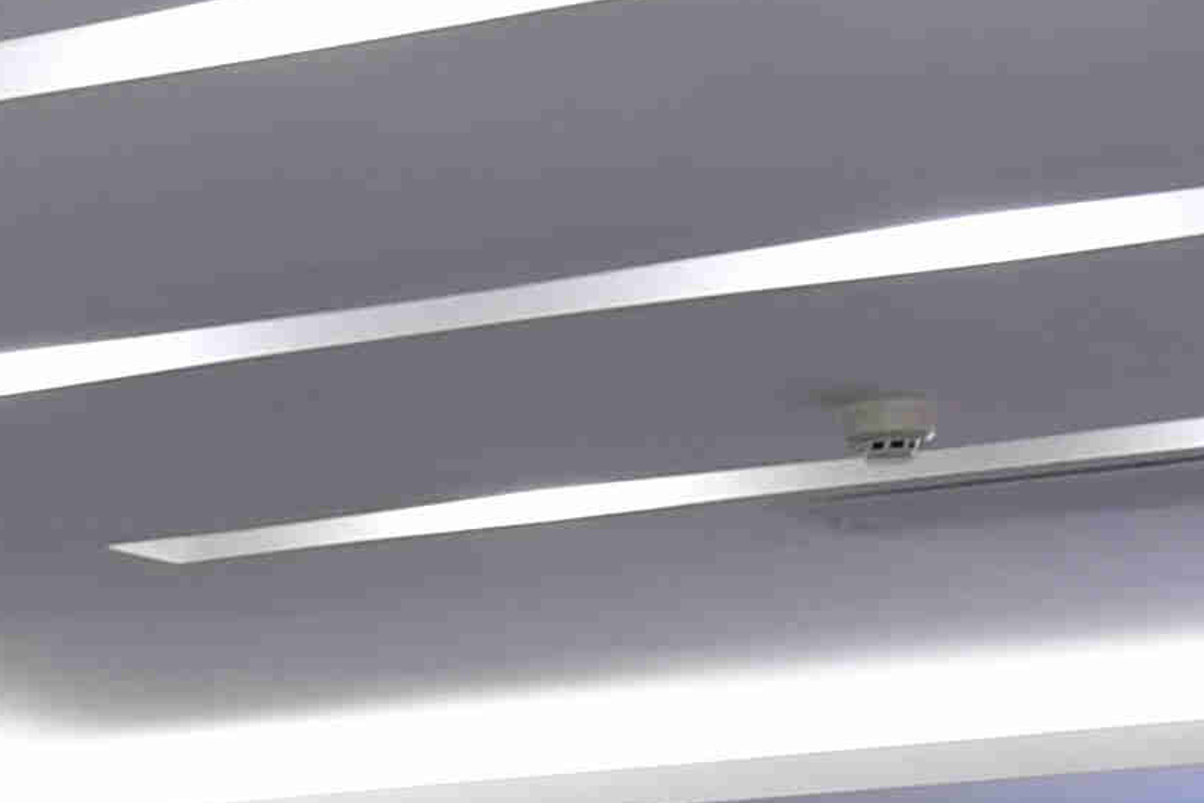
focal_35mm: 182
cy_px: 2196
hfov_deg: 10.3
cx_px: -1313
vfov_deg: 6.9
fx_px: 6088
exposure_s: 1/90
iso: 400
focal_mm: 18
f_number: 3.5
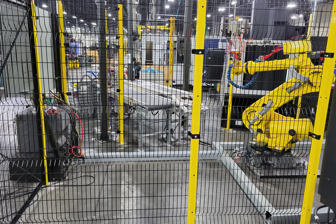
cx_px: 170
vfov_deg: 46.3
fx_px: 261
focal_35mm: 28
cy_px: 96
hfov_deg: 65.5
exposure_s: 1/39
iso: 320
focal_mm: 5.4
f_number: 1.8
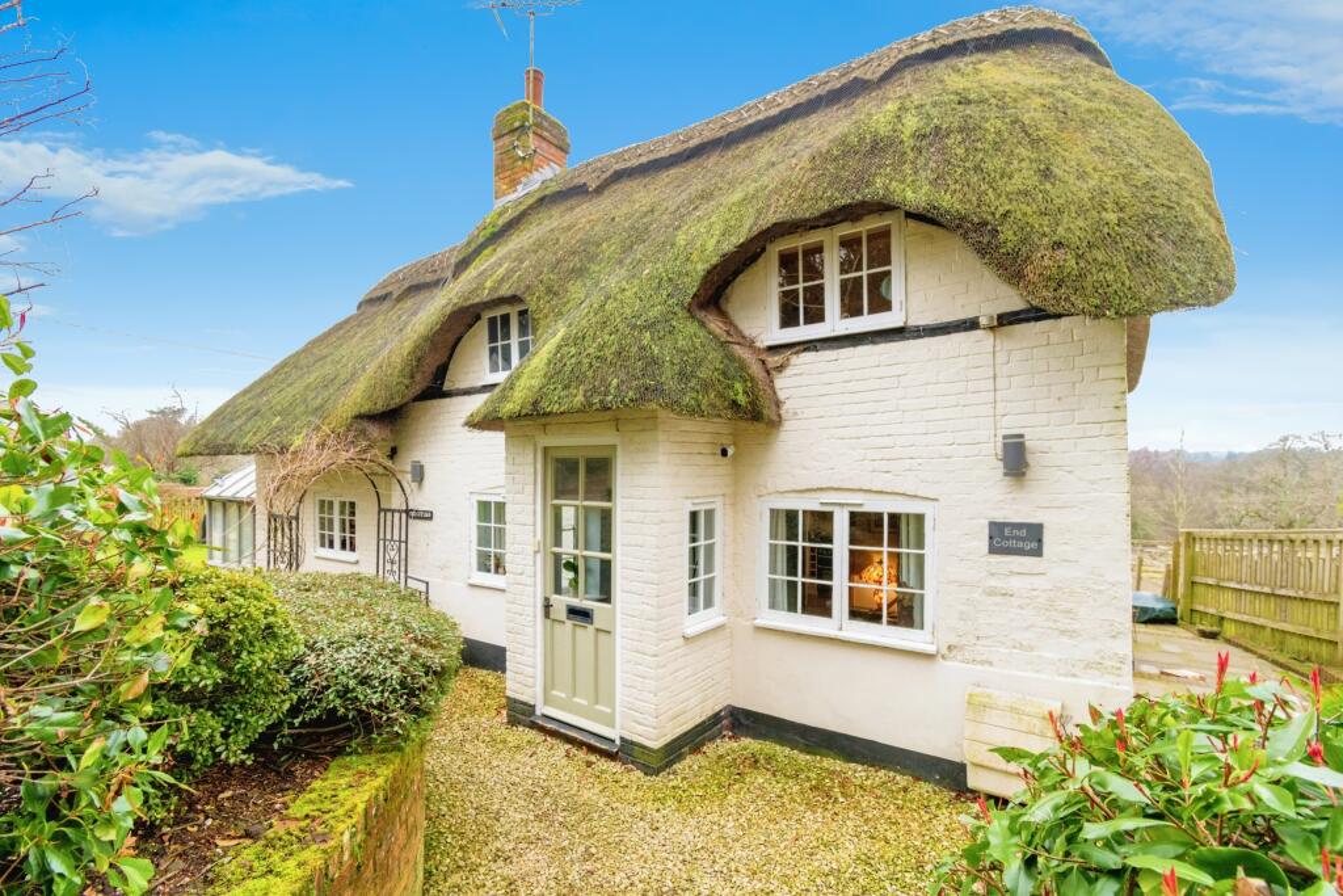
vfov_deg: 77.3
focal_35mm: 15
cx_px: 672
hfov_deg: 100.4
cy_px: 448
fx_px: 560
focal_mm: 10
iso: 400
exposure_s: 1/80
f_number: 7.1
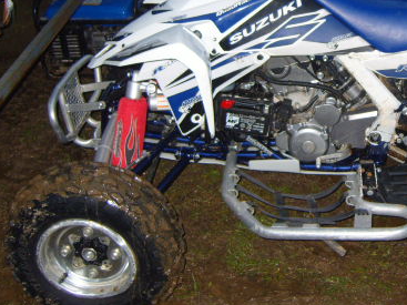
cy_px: 78
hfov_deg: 30.8
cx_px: 333
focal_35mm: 61
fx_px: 717
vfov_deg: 23.8
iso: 150
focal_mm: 7.4
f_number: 2.8
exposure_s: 1/30
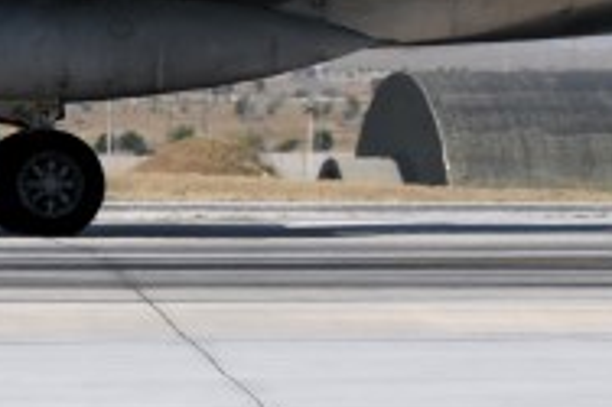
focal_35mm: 510
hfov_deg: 4.0
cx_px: -231
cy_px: -142
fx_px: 8662
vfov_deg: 2.7
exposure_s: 1/1000
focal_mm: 80
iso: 200
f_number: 8
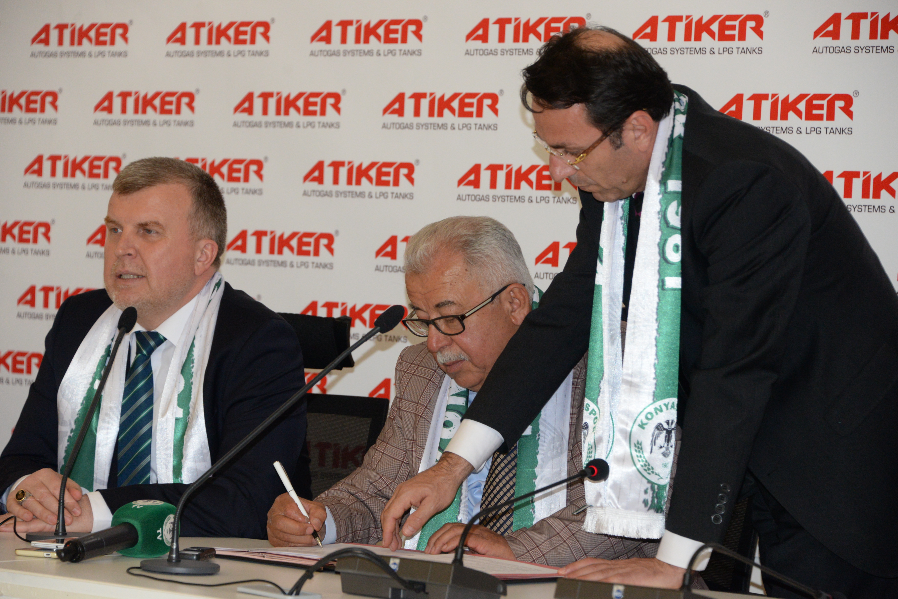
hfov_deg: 16.4
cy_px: 300
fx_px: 3118
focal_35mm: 125
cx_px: 449
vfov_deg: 11.0
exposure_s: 1/200
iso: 3200
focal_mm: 125
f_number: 5.6
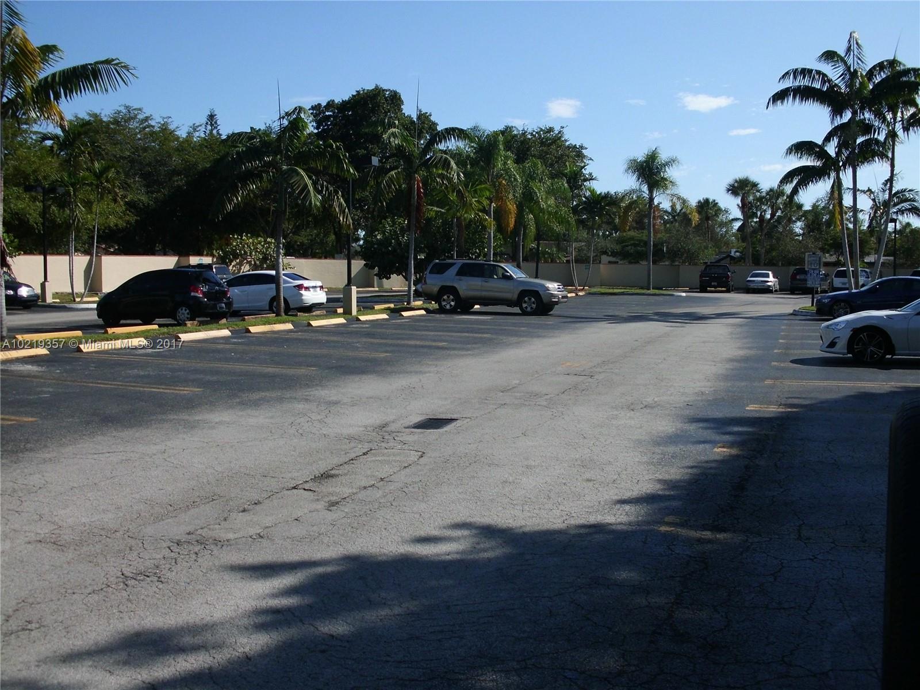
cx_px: 460
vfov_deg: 39.7
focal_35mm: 36
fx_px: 957
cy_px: 345
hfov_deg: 51.4
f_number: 7.3
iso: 64
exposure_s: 1/320
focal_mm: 6.3
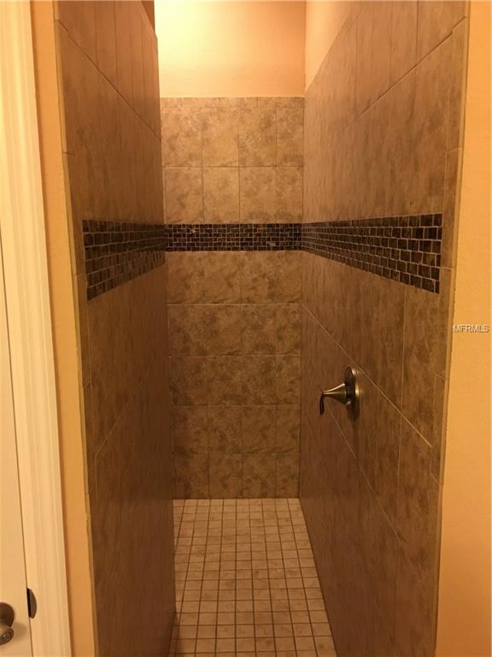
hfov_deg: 48.2
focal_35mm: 29
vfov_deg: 61.7
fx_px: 550
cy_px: 328
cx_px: 246
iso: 200
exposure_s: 1/30
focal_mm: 4.15
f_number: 2.2
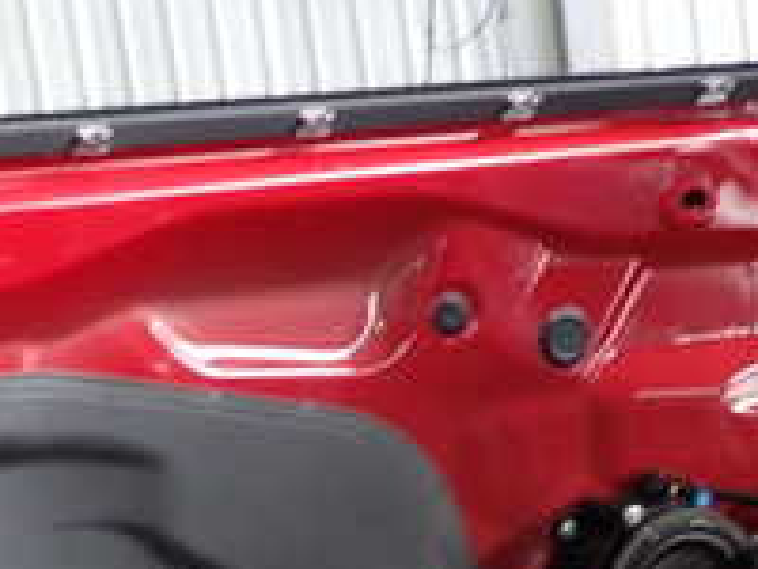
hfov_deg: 21.4
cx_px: 99
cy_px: 599
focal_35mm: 90
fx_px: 1971
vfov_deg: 16.0
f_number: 2.3
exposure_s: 1/50
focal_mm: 5.4
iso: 200
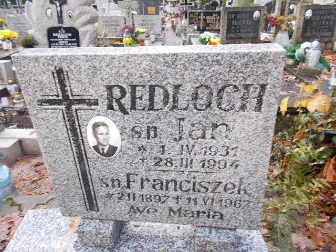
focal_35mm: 26
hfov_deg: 67.3
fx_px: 252
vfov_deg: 53.1
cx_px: 168
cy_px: 126
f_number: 3.2
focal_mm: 4.6
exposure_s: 1/30
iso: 80
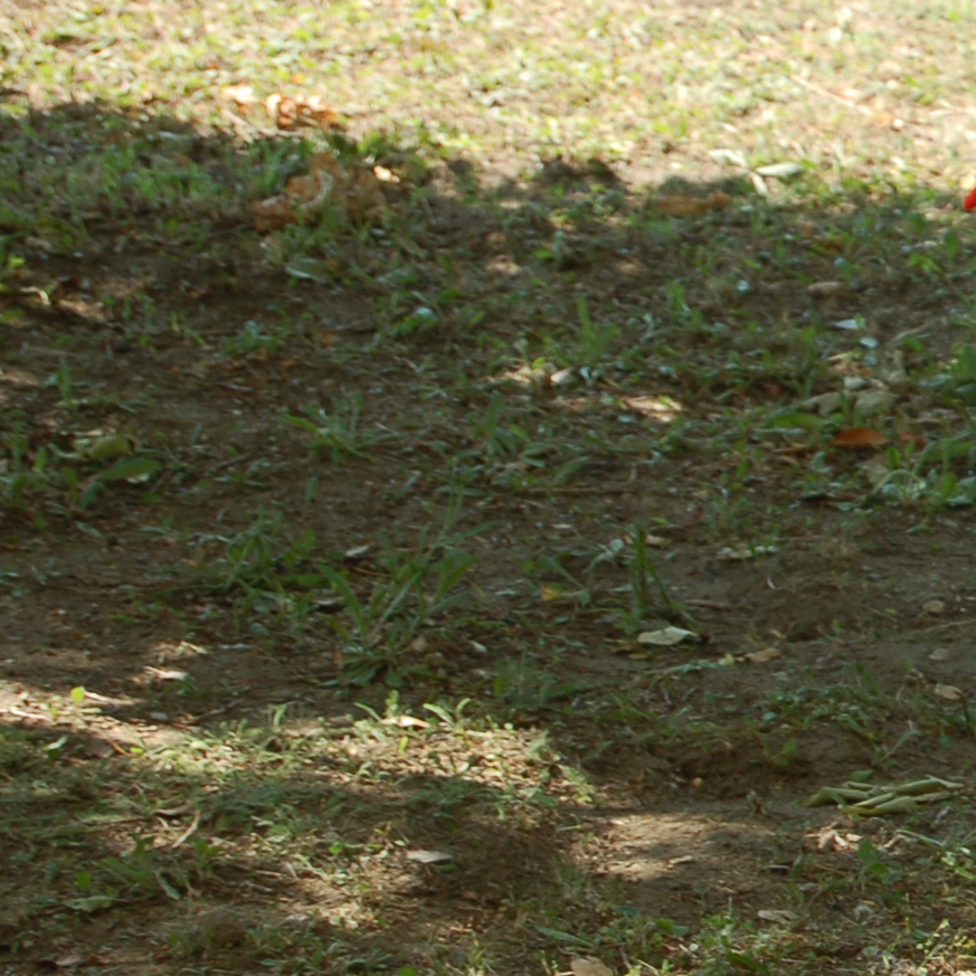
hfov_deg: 7.1
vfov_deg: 7.2
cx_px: 1505
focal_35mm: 241
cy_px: 230
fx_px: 7702
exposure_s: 1/160
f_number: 6.3
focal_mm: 55
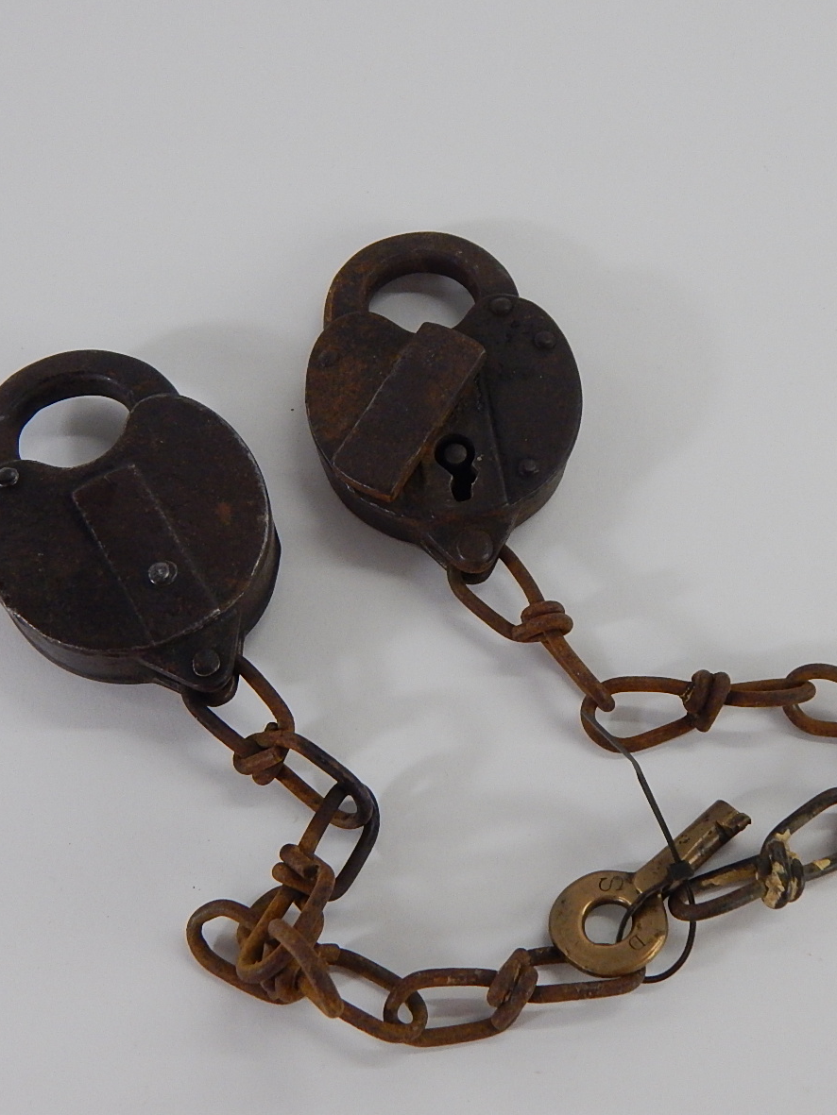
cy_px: 564
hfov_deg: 34.3
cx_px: 466
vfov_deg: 44.8
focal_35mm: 42
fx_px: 1354
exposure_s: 1/200
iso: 400
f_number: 3.2
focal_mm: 5.6
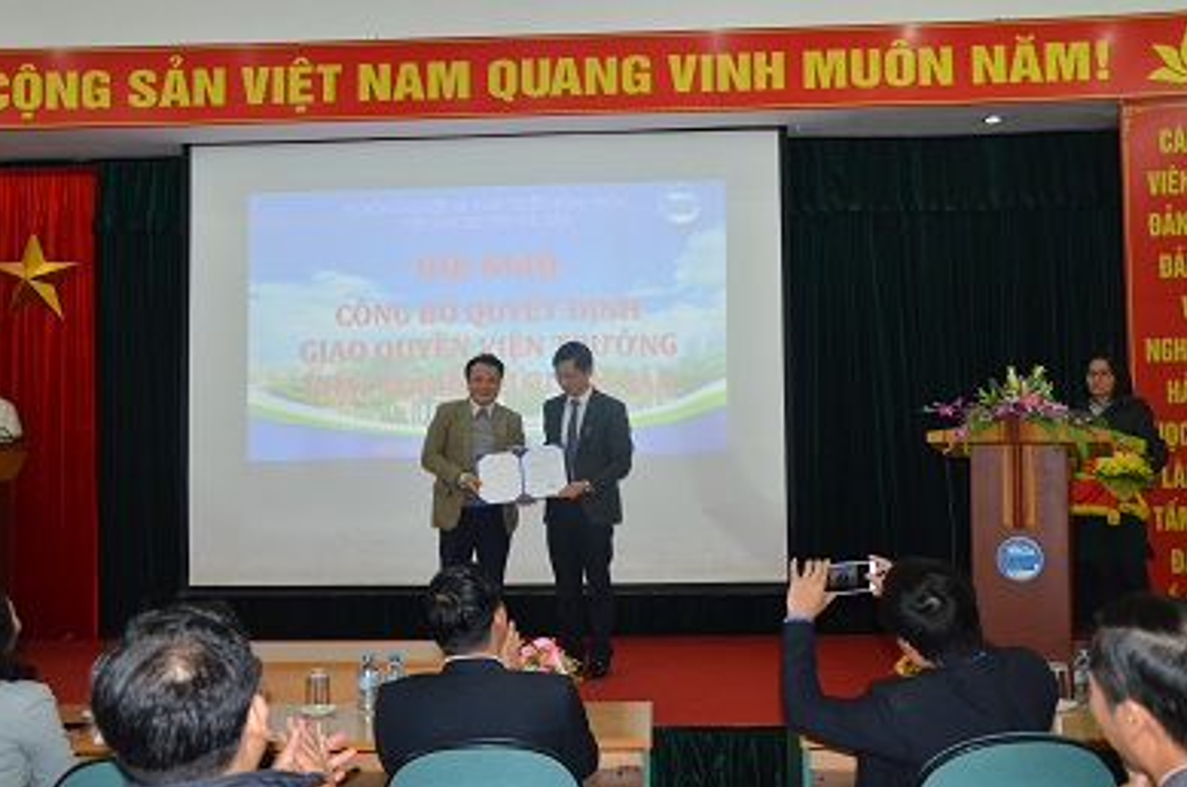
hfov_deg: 52.0
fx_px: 1218
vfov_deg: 35.8
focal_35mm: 37
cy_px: 395
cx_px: 604
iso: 450
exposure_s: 1/60
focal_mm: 24
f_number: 3.8
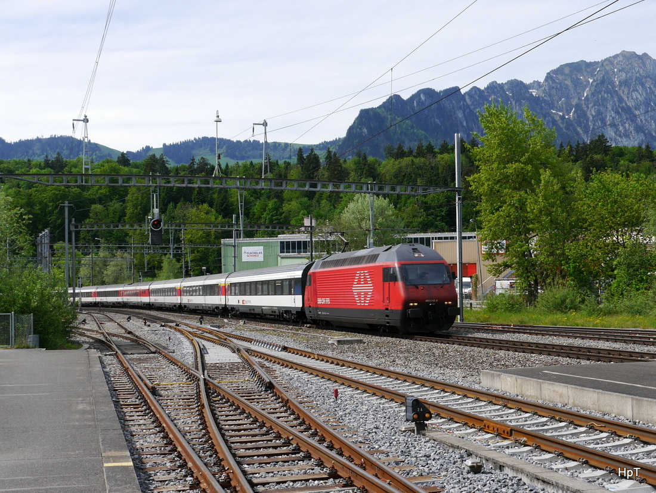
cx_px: 328
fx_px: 645
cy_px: 246
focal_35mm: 34
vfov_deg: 41.9
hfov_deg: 53.9
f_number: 8
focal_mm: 17
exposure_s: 1/400
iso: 160
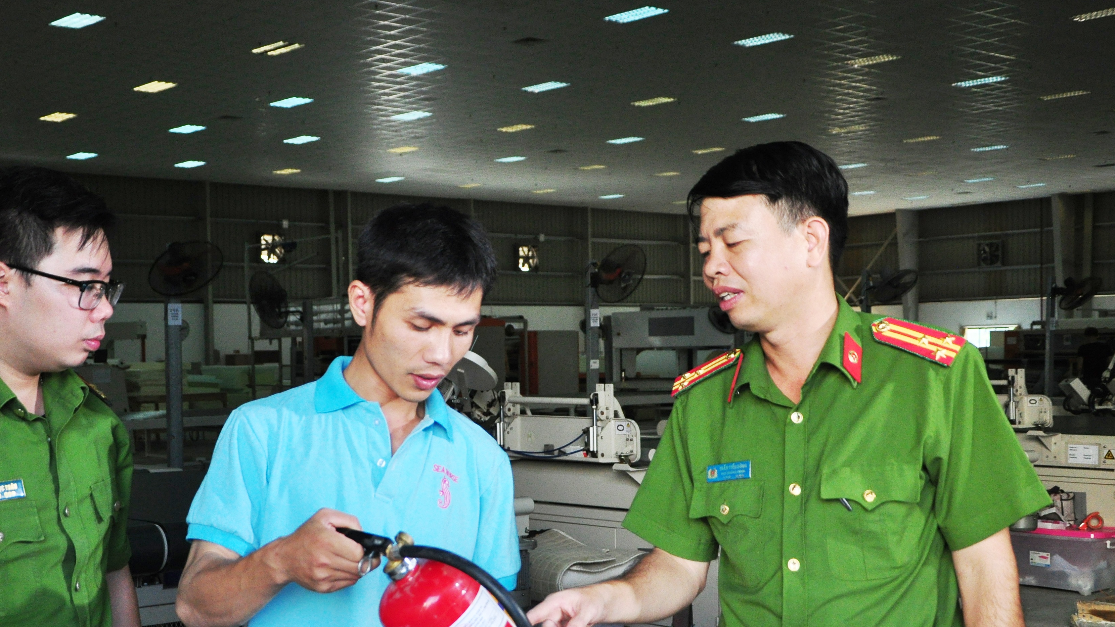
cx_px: 432
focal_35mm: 51
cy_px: 429
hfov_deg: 40.6
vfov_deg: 23.5
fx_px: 1498
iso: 800
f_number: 4
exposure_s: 1/320
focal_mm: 25
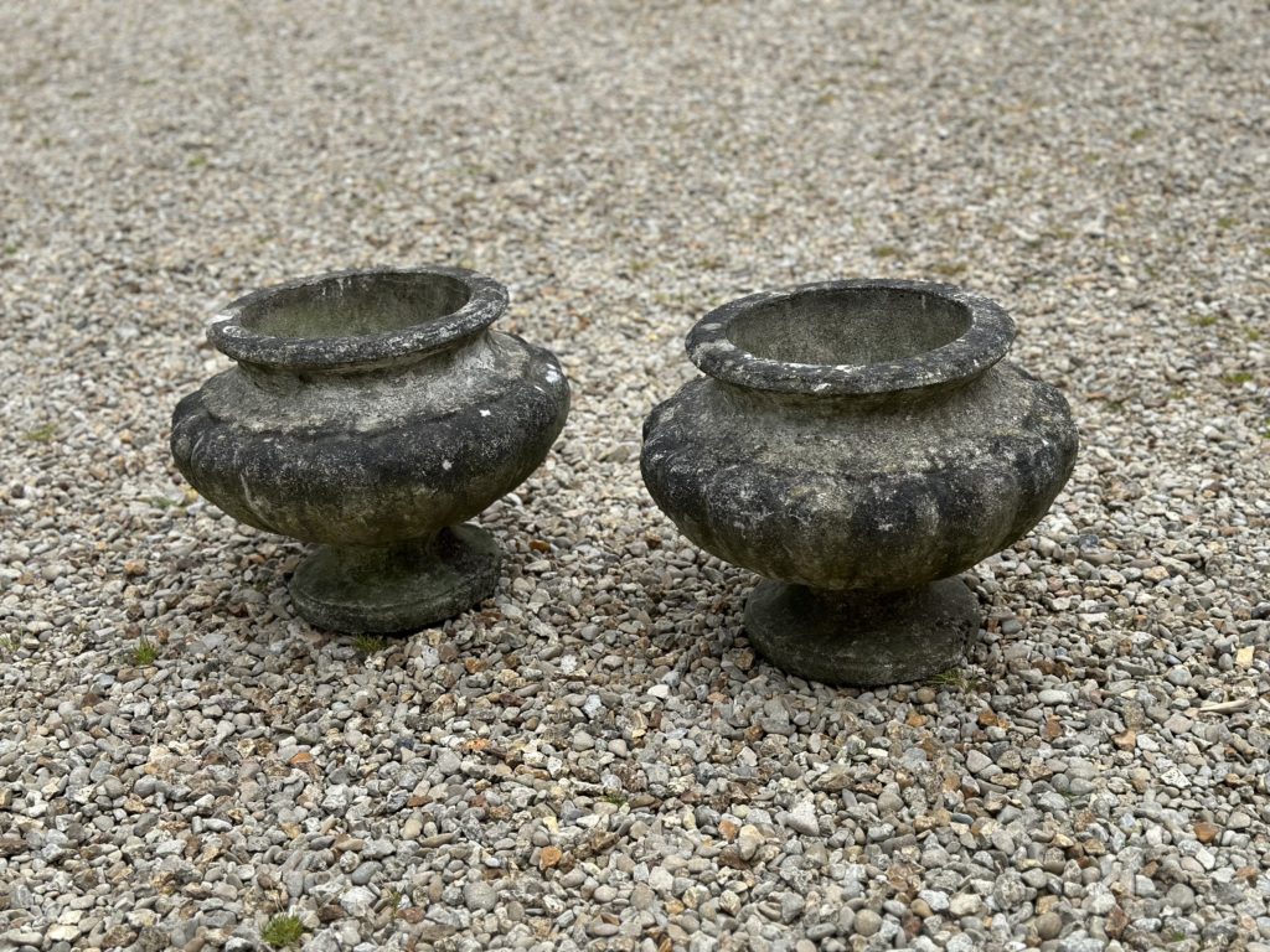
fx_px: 1761
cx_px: 635
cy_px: 476
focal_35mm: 48
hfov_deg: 39.7
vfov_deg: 30.3
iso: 80
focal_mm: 6.86
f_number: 1.78
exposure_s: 1/1414
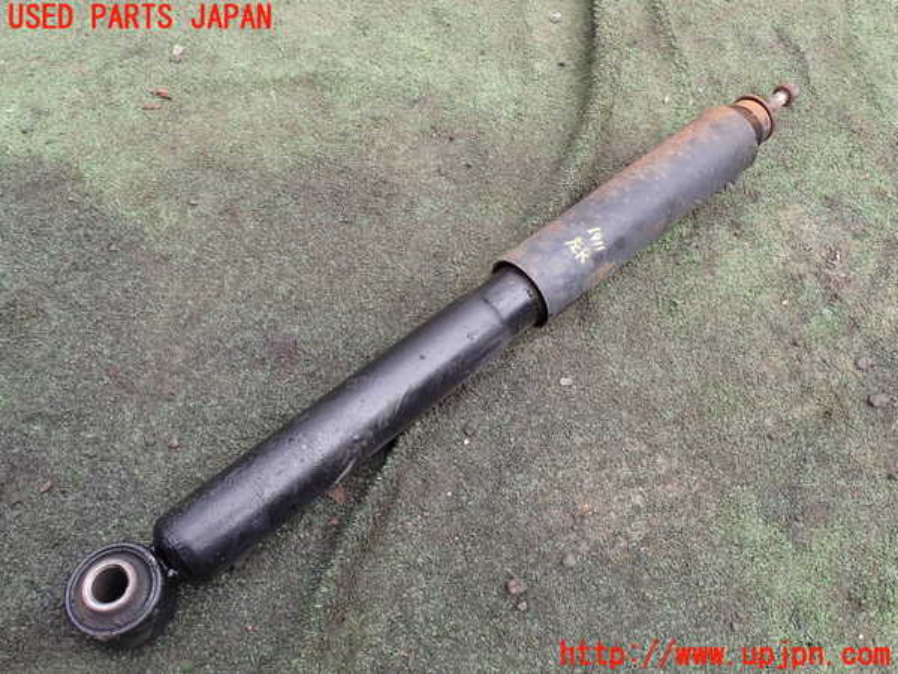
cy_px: 337
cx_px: 449
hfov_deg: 60.0
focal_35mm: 30
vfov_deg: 46.8
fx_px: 778
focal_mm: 5.4
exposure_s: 1/60
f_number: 3.2
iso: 100
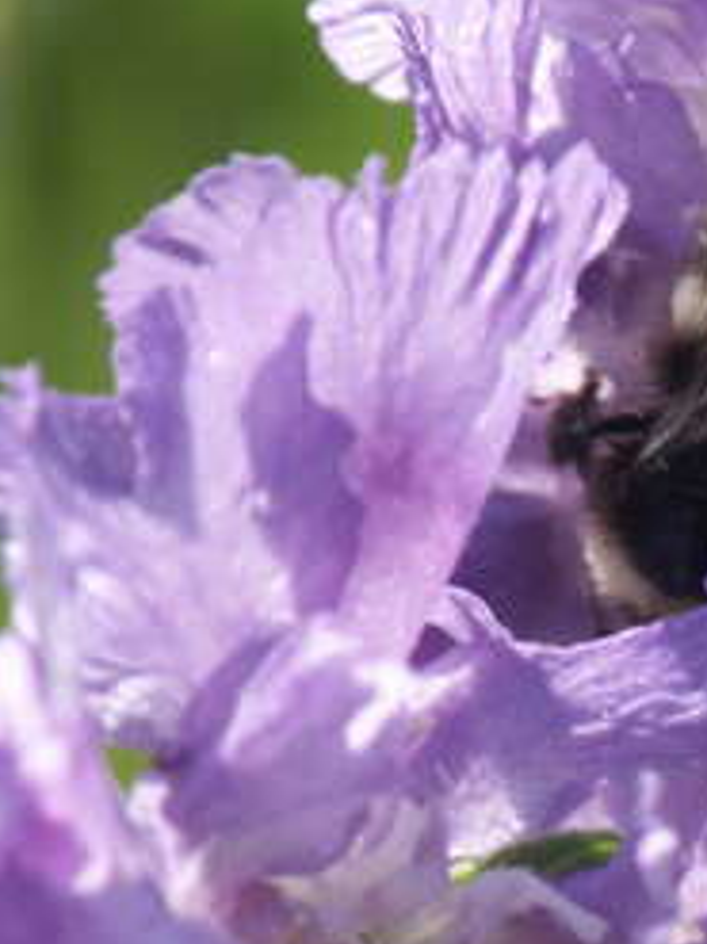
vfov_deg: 3.7
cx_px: 768
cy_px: 1137
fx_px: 14664
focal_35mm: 538
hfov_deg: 2.8
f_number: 3.5
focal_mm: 50.48
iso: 100
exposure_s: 1/500
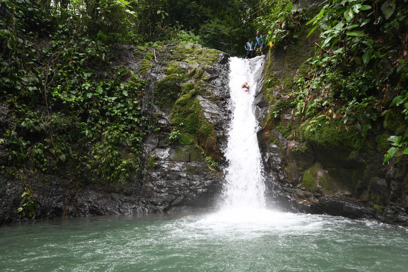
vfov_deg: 37.9
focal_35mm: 35
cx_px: 204
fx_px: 397
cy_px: 136
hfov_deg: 54.4
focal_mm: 35
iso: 640
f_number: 3.5
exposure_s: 1/250
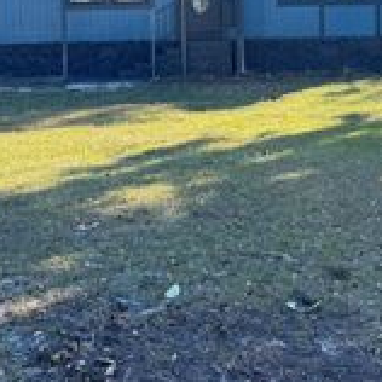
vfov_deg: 24.2
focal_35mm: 67
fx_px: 837
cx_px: 152
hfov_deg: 25.7
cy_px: -25
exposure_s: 1/518
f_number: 1.78
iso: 80
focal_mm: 6.76
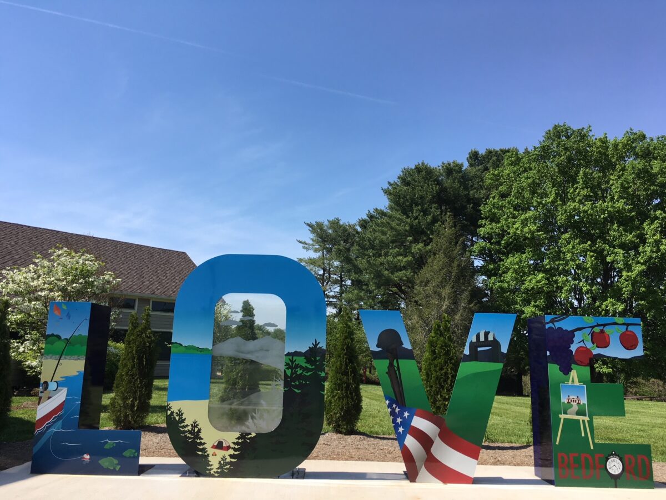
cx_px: 333
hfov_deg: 61.7
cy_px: 250
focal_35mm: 29
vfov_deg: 48.2
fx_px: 558
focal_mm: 4.15
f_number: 2.2
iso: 25
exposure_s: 1/1374
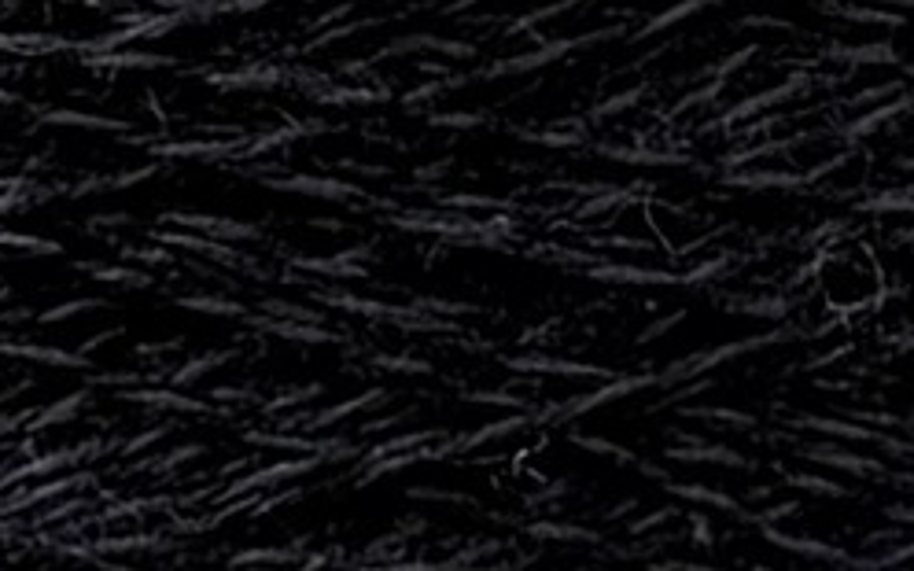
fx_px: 5231
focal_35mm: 210
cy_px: -247
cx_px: 744
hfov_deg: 10.0
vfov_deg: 6.2
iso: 80
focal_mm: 6.76
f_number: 1.78
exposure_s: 1/501
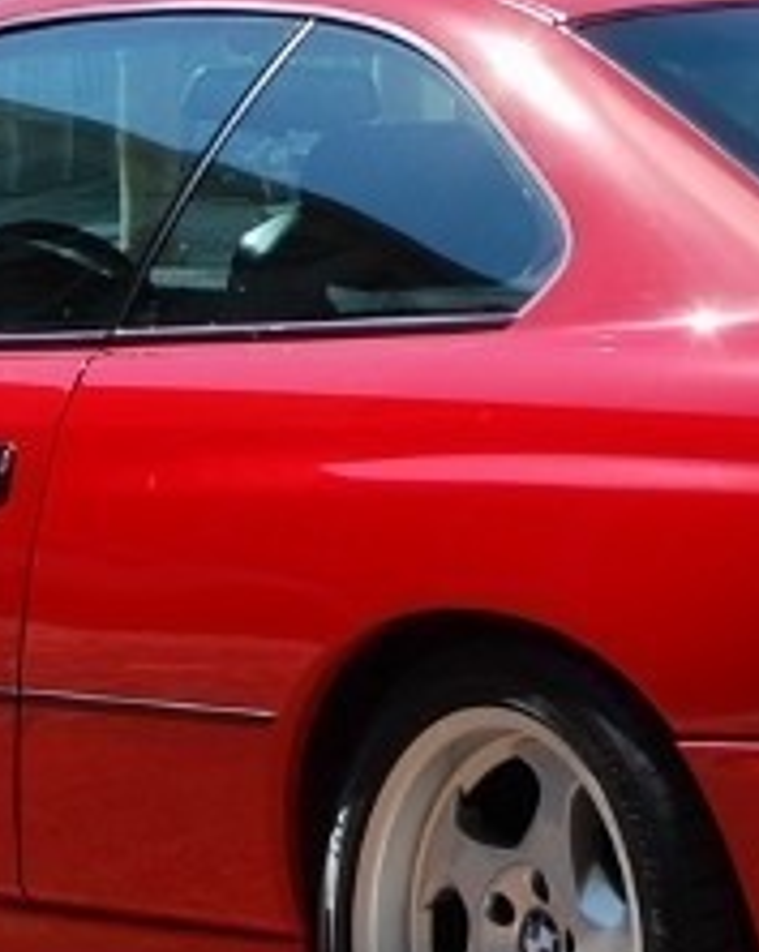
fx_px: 6950
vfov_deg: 7.8
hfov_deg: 6.2
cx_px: 793
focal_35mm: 247
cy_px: 105
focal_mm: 38
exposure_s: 1/320
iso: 200
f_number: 9
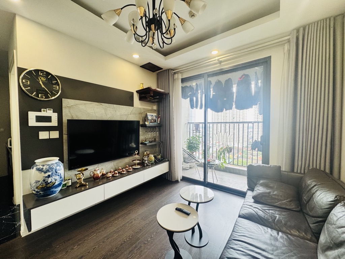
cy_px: 130
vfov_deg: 85.7
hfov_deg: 102.1
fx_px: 140
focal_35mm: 14
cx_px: 172
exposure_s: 1/100
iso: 100
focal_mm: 2.22
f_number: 2.2
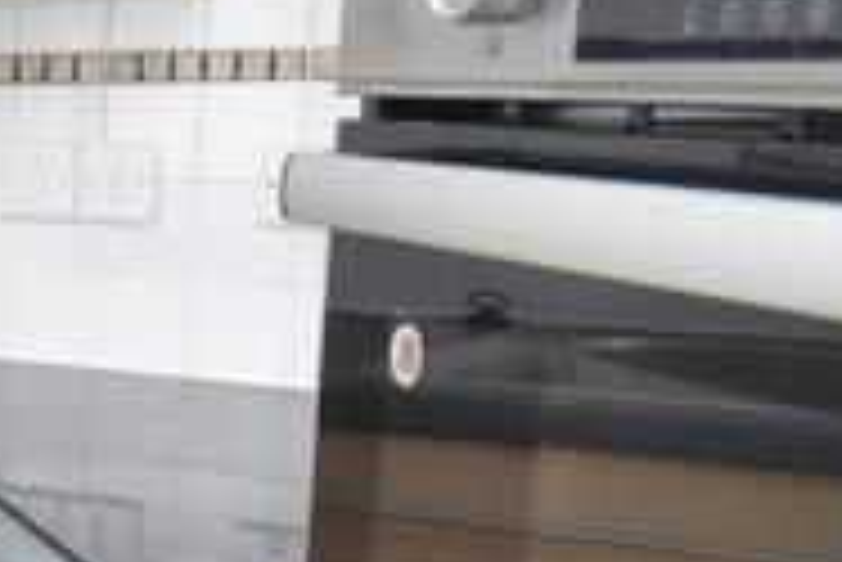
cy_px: 429
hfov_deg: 18.3
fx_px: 1919
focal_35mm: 82
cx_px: -756
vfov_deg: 16.6
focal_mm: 10
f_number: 4.5
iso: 800
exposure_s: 1/160
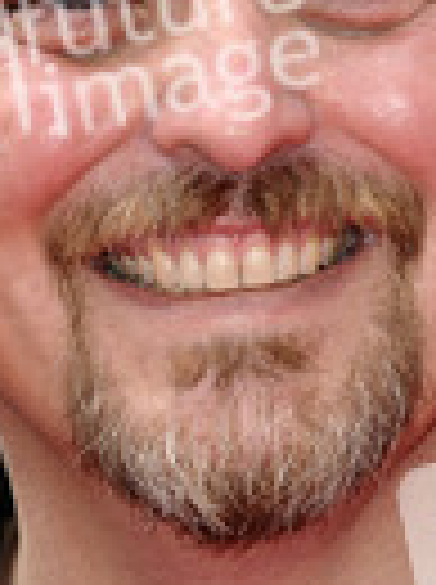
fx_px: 11617
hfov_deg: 2.2
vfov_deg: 2.9
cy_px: 288
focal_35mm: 689
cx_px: 222
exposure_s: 1/250
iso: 320
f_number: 5.6
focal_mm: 155
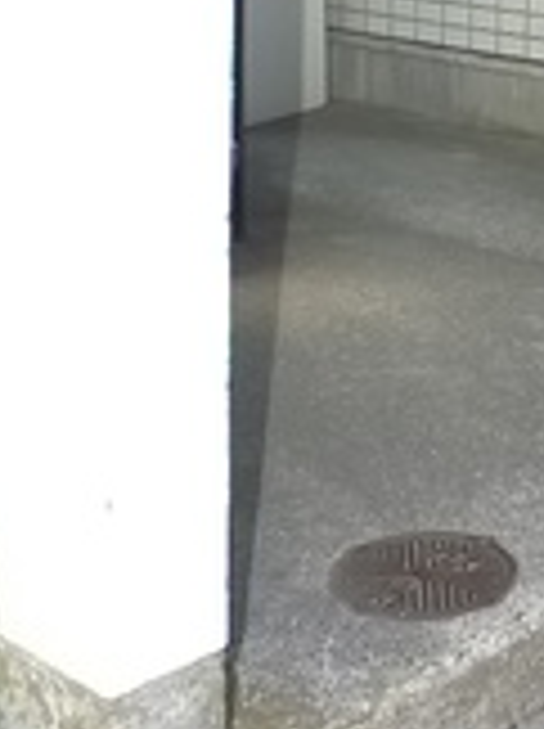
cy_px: -292
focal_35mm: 104
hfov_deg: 13.6
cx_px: 722
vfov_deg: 17.4
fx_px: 2185
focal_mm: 5.1
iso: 400
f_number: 2.8
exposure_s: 1/160
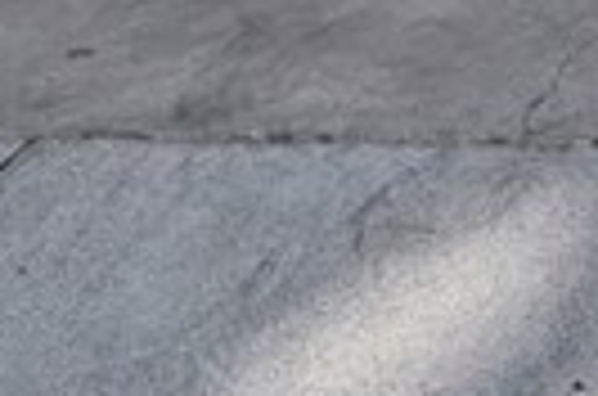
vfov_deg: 11.0
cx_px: 1192
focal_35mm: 108
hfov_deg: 15.3
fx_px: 1790
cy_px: -488
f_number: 8
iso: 100
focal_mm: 14
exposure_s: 1/25
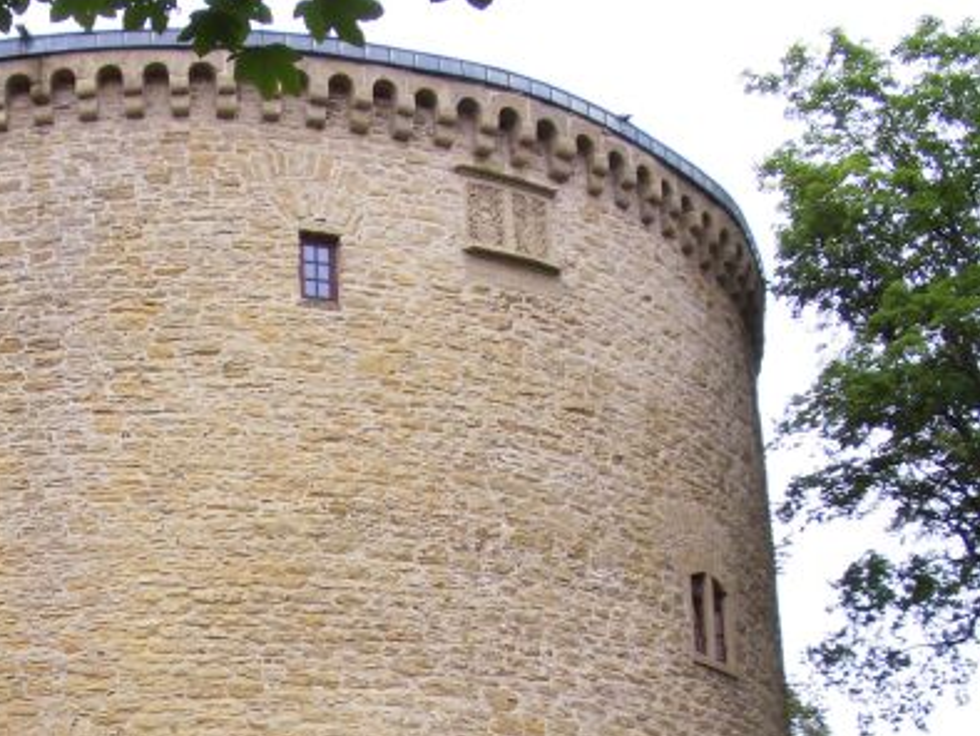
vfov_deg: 20.2
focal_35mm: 71
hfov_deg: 27.0
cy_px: 701
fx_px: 2011
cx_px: 226
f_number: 4.3
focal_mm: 5.8
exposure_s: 1/160
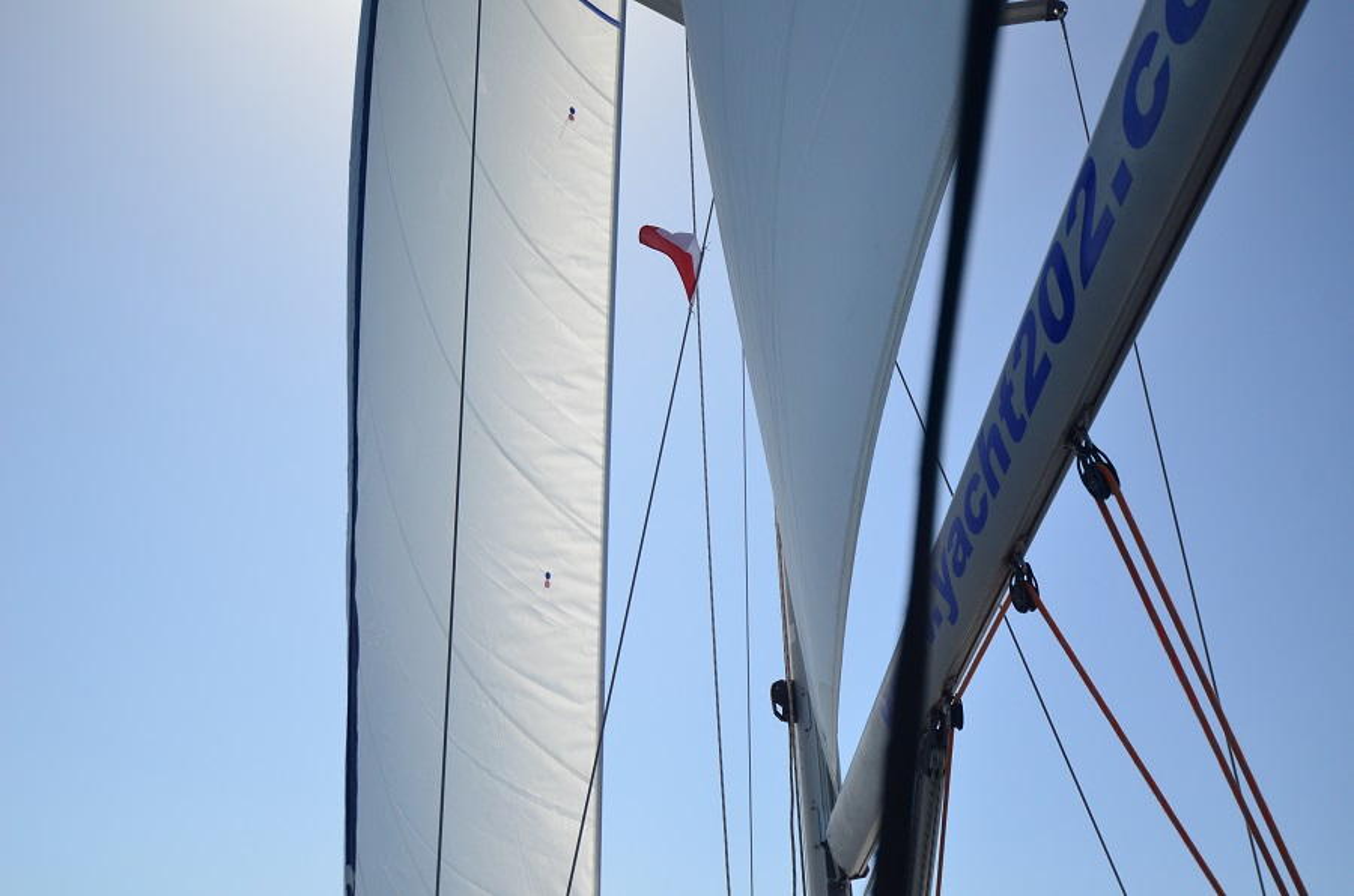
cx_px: 677
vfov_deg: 36.7
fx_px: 1351
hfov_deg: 53.2
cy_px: 448
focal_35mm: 36
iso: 500
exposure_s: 1/8000
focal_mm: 24
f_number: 4
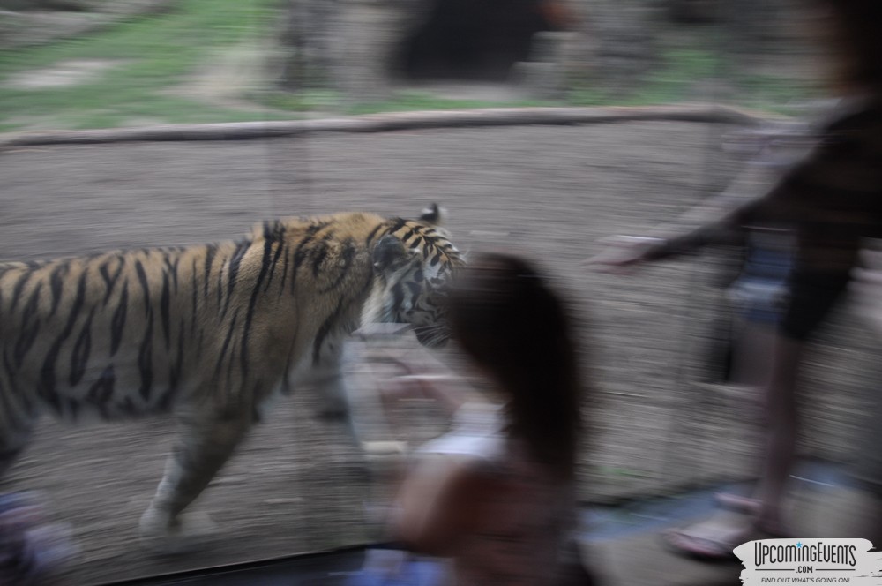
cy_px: 293
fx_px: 661
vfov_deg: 47.8
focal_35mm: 27
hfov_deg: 67.4
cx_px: 441
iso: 400
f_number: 3.5
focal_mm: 18
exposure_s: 1/13
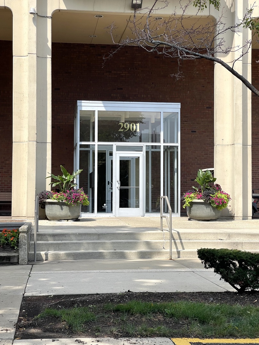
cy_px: 172
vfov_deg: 30.3
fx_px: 638
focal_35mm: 64
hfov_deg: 22.9
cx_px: 130
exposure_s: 1/723
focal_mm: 7.5
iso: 20
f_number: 2.2
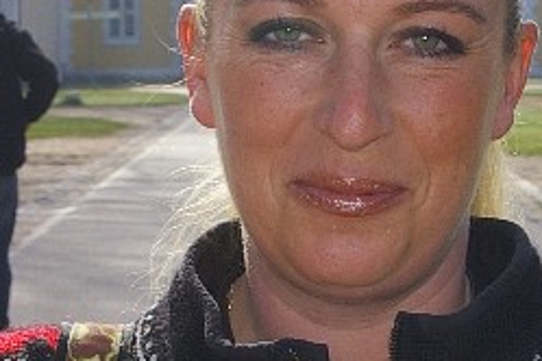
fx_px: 3523
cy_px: 307
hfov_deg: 8.8
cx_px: 383
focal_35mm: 234
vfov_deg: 5.9
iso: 200
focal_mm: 38
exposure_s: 1/180
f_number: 9.5
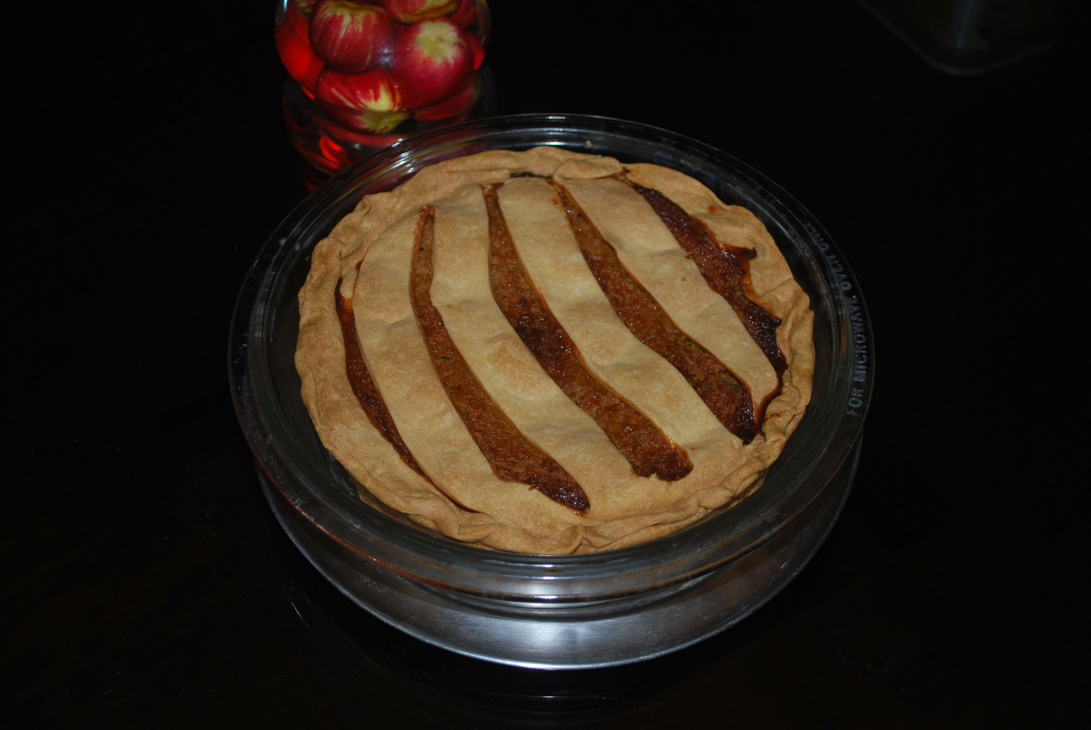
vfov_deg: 28.2
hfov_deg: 41.1
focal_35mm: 48
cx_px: 546
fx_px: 1456
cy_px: 365
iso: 200
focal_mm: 32
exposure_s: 1/60
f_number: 5
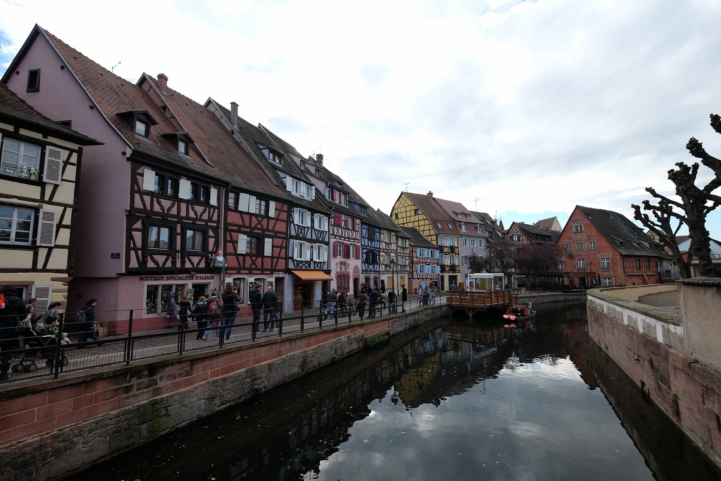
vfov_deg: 77.3
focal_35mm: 15
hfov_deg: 100.4
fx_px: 300
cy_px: 240
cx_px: 360
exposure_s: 1/340
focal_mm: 10
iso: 200
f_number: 5
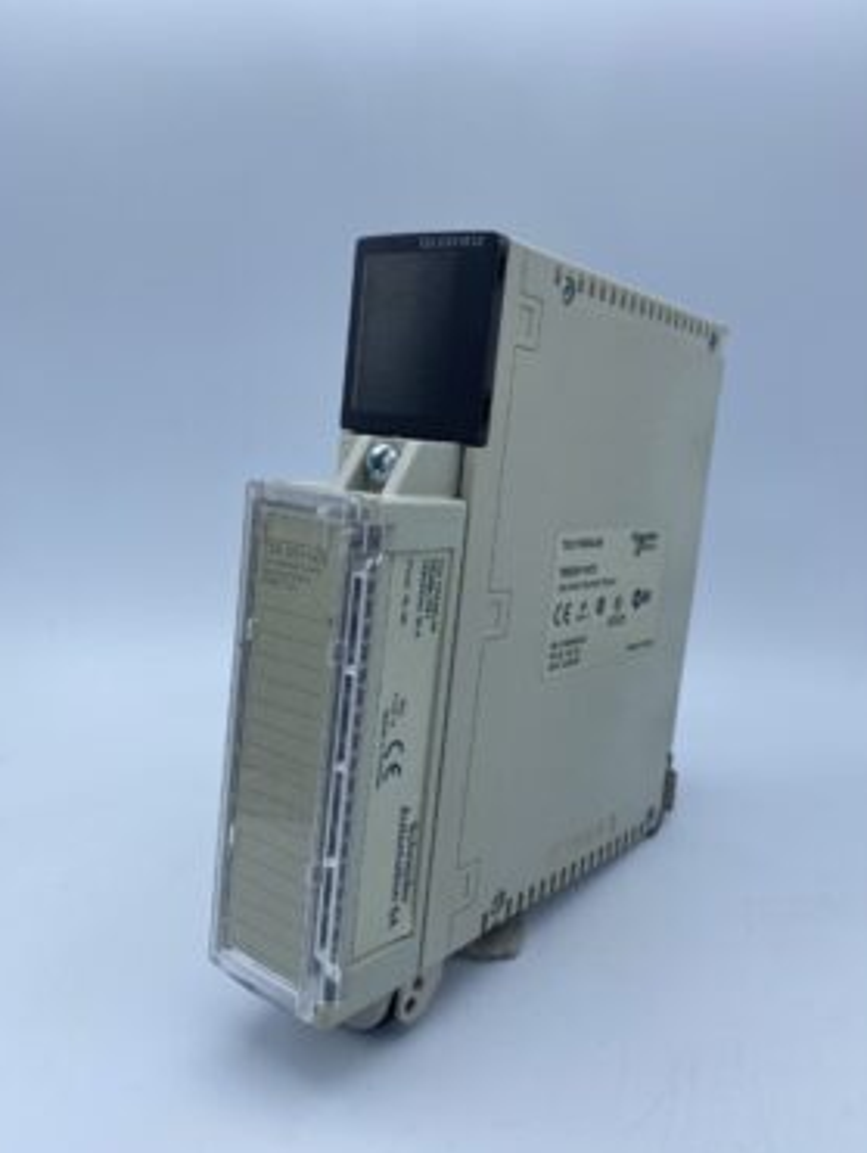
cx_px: 435
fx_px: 933
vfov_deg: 63.4
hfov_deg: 49.8
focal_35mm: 28
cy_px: 569
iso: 32
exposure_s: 1/1258
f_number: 1.8
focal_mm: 4.25
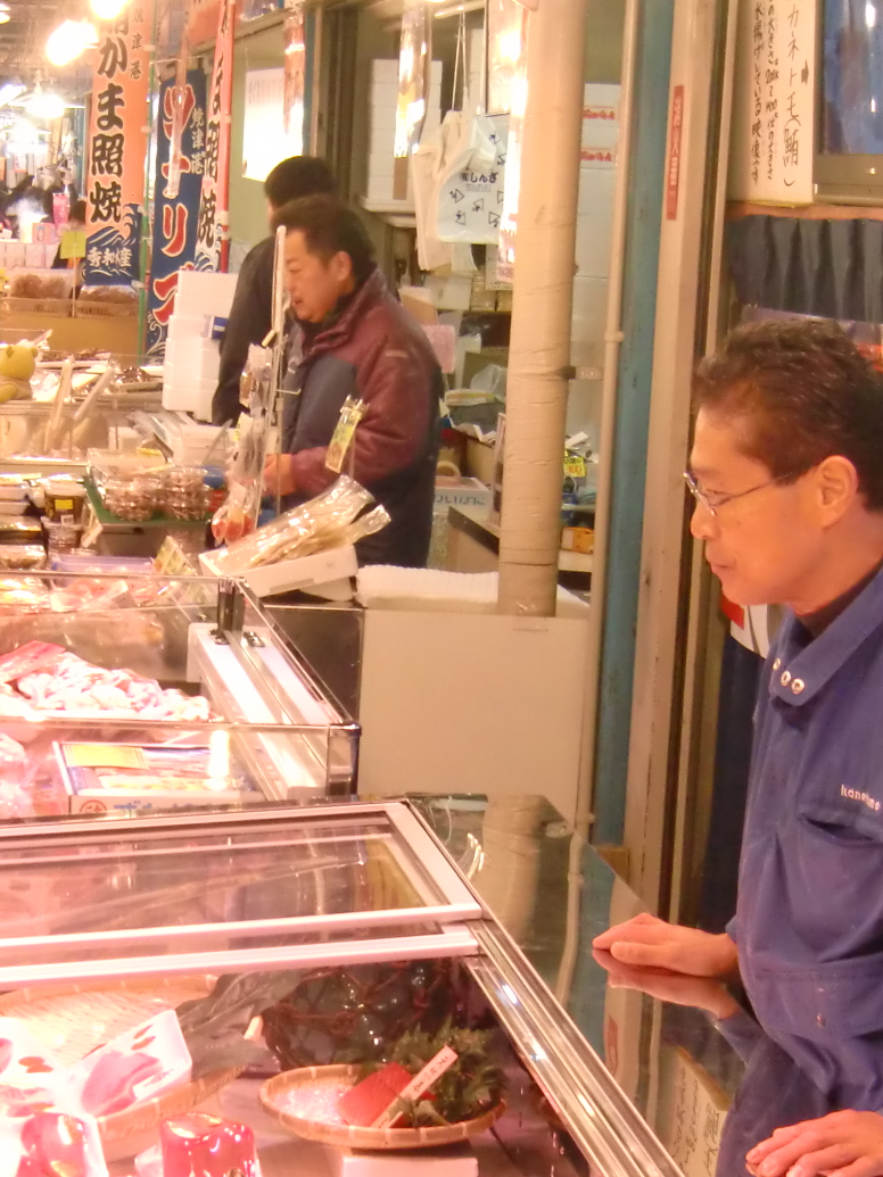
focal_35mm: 93
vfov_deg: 21.0
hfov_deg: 15.7
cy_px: 731
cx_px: 108
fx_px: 3164
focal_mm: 8.4
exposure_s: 1/50
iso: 400
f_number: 4
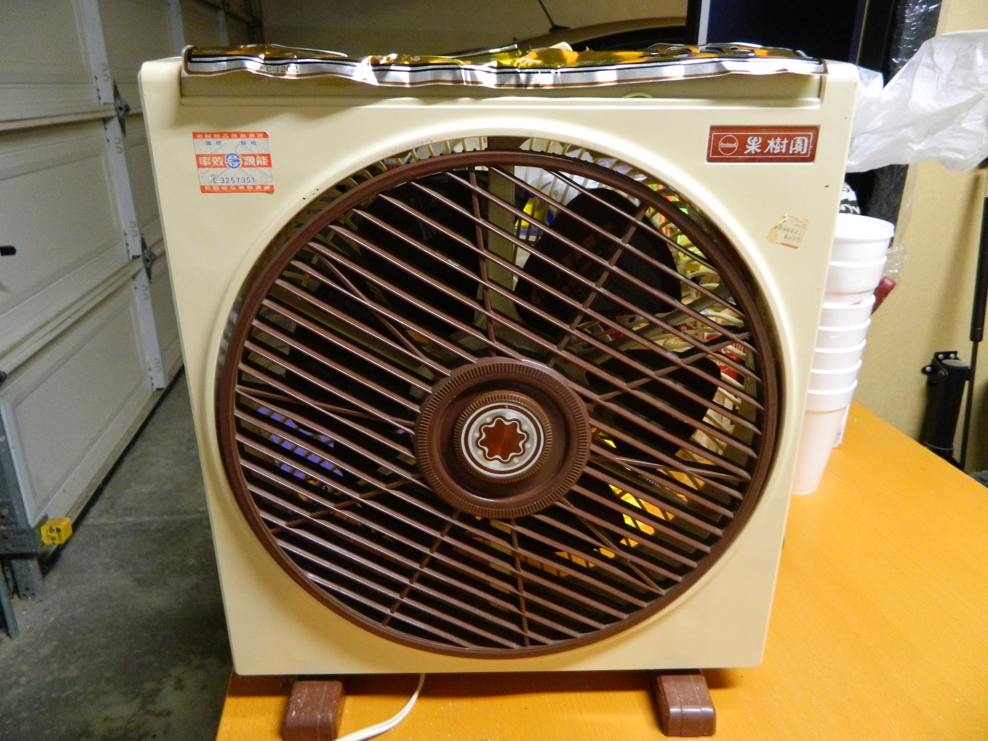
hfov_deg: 69.4
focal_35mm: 25
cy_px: 370
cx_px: 494
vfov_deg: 54.9
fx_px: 714
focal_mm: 4.5
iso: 400
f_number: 3.1
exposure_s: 1/13
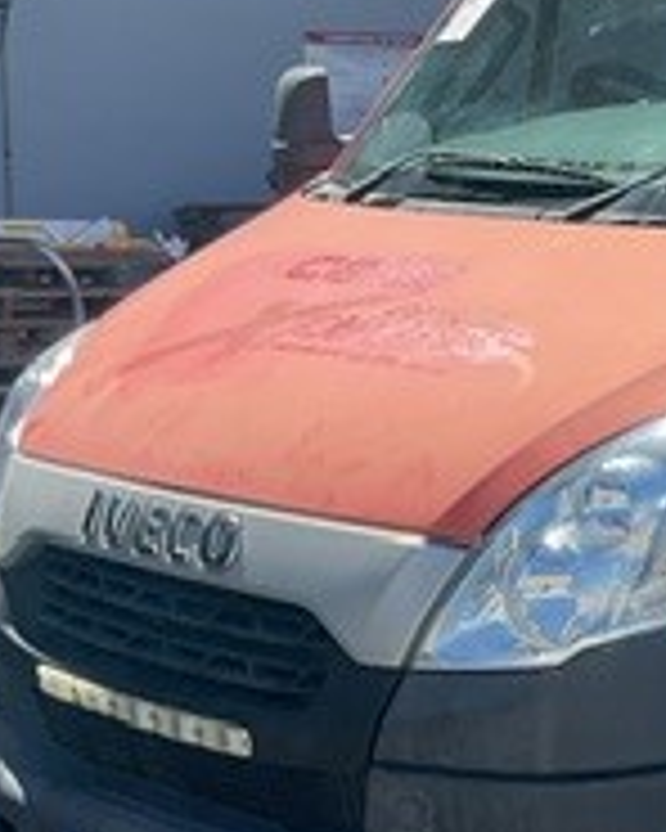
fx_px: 2415
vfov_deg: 19.6
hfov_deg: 14.4
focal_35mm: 98
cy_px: 360
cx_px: 1084
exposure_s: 1/929
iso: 16
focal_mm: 3
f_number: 1.8
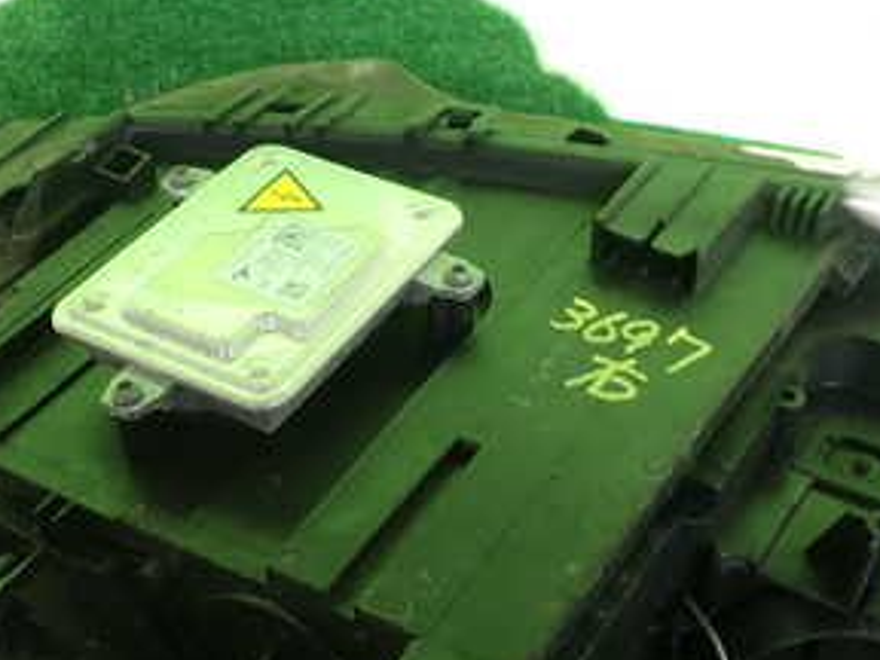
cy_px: 507
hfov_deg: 36.8
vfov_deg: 27.6
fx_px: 1322
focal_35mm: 52
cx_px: 464
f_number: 2.8
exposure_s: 1/100
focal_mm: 4.5
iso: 100
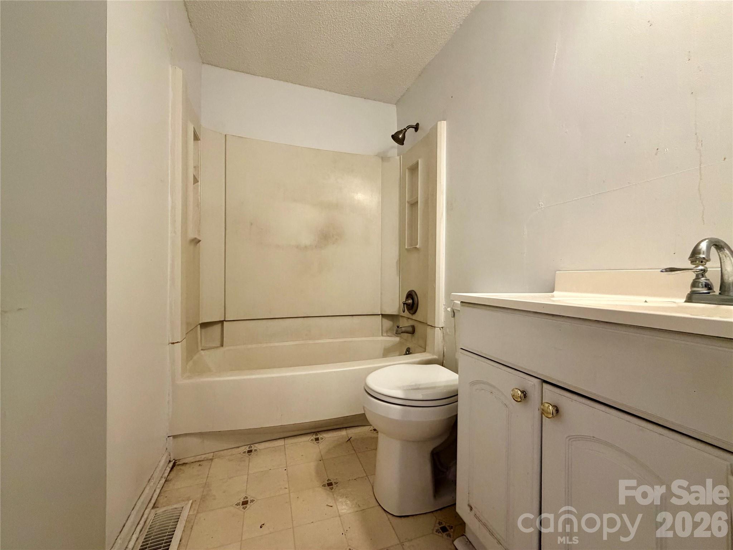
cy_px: 275
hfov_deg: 102.1
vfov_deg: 85.7
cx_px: 366
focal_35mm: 14
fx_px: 296
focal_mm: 2.22
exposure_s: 1/60
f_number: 2.2
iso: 250
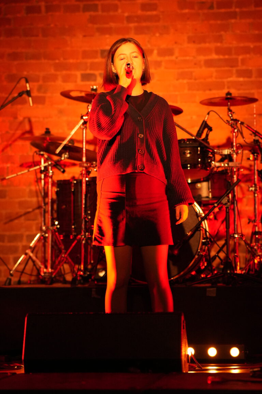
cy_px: 197
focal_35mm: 128
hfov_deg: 10.8
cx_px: 131
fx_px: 1392
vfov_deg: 16.1
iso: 2500
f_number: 1.8
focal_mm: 85
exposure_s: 1/250
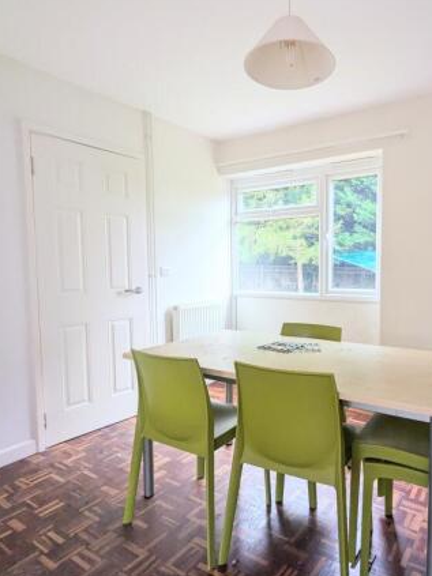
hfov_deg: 60.0
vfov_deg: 76.4
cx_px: 278
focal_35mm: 22
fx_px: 366
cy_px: 292
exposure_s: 1/70.5
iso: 152
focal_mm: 2.35
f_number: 2.2
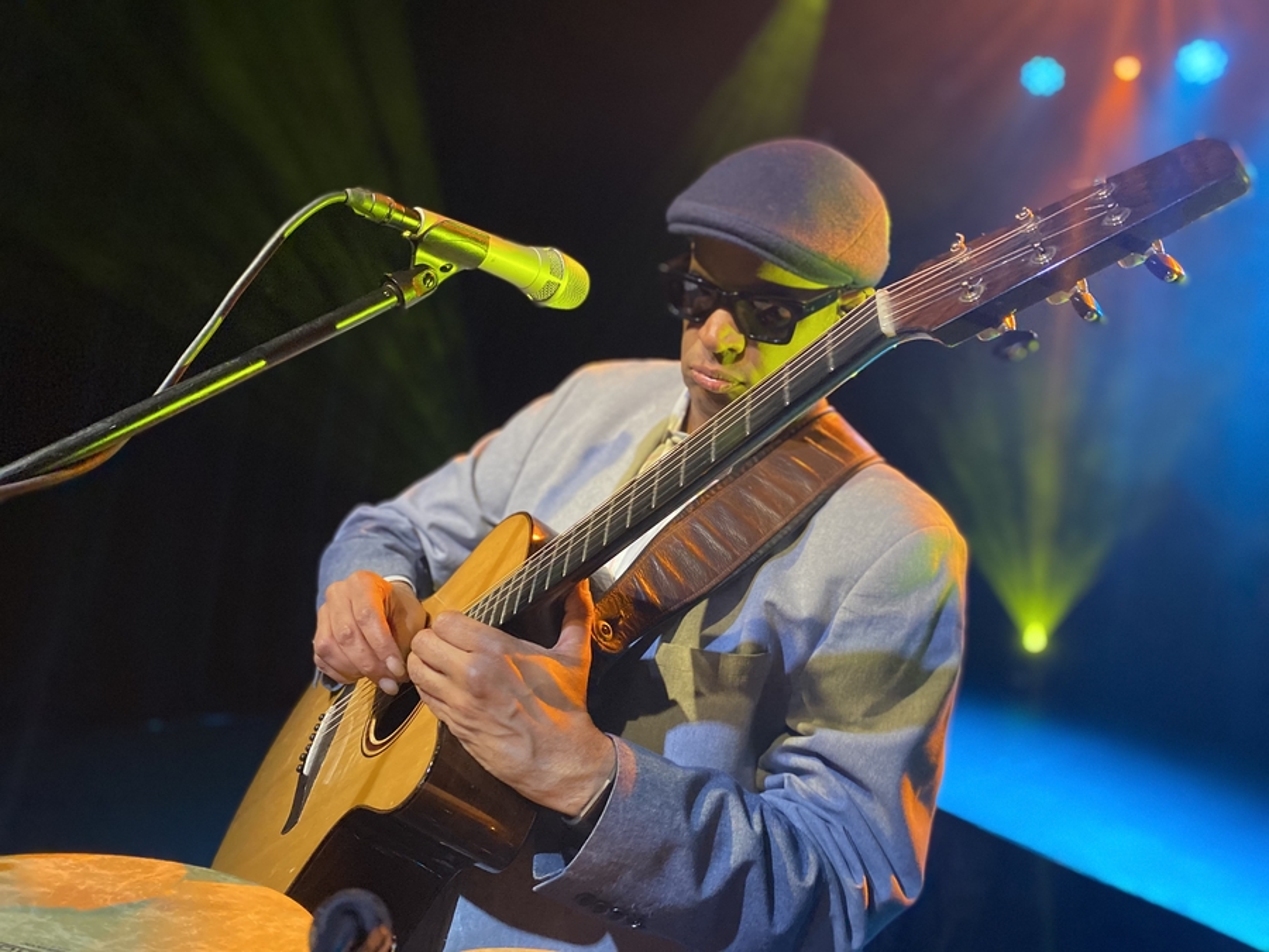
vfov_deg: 53.1
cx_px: 634
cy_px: 476
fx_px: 953
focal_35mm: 26
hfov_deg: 67.3
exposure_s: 1/36
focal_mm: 4.25
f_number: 1.8
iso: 640
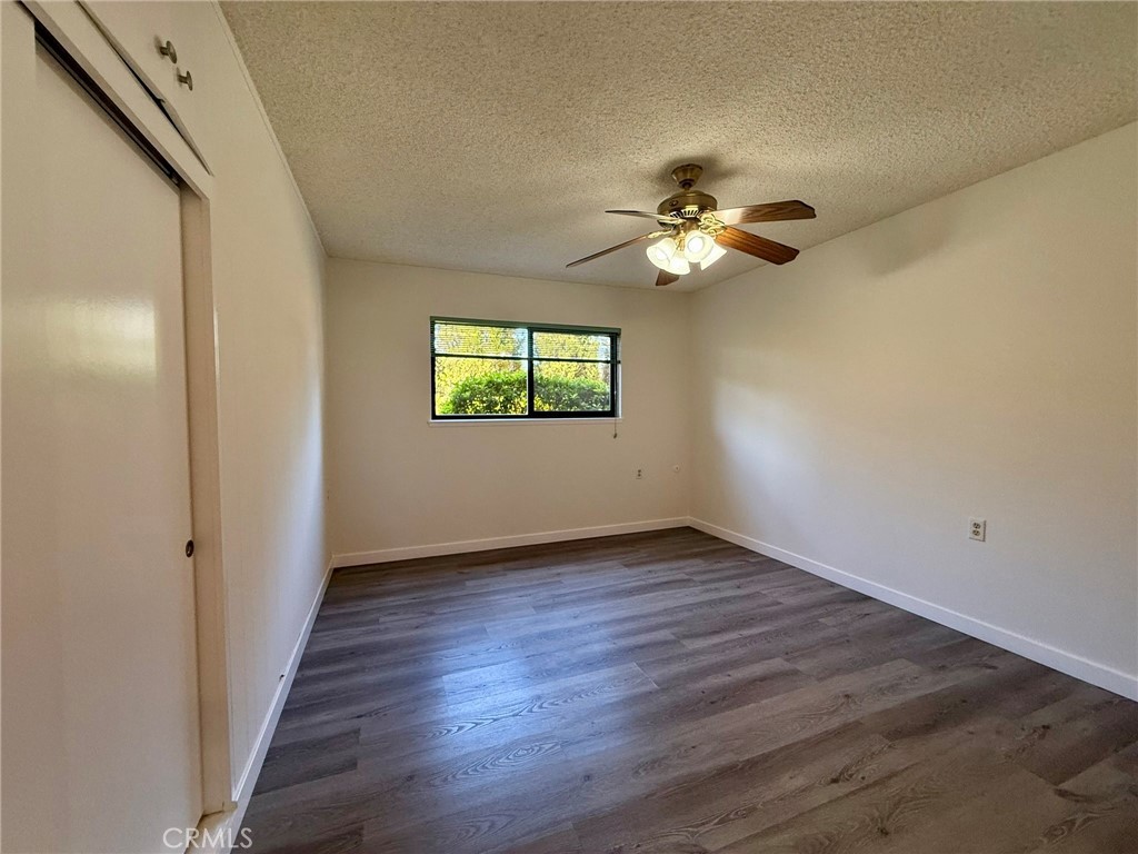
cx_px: 569
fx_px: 460
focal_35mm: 14
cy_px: 427
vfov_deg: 85.7
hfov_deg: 102.1
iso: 250
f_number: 2.2
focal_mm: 2.22
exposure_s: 1/120
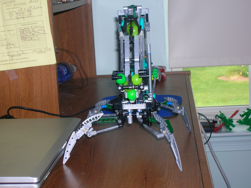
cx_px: 126
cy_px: 94
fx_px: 536
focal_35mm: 74
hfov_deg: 26.4
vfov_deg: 19.9
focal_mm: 12.3
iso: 50
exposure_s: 1/60.1
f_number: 4
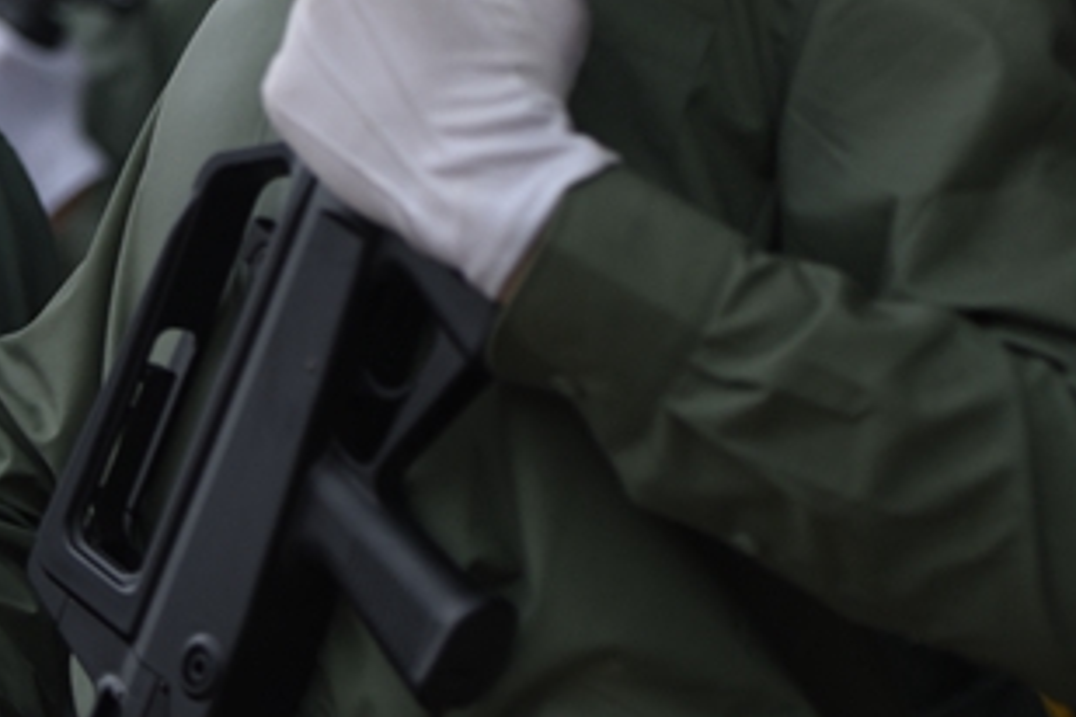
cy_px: -150
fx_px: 5081
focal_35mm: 170
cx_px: 416
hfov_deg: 12.1
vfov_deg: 8.0
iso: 400
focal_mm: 82
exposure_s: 1/800
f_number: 2.8
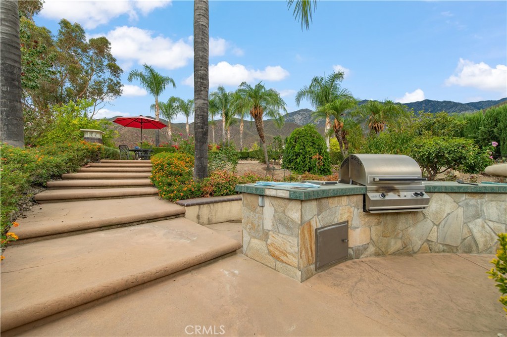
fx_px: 197
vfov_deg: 81.1
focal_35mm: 14
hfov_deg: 104.3
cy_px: 168
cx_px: 254
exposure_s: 1/250
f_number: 5.6
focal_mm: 14
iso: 140
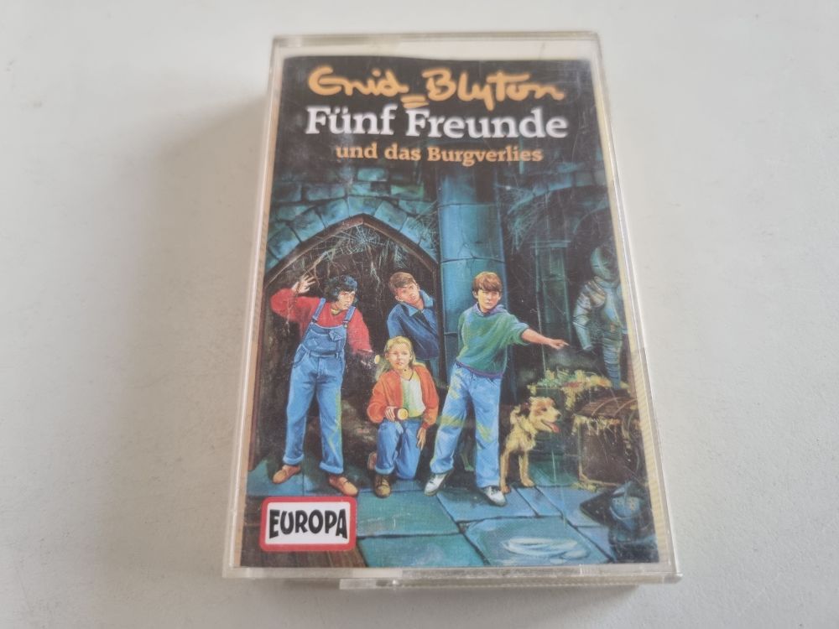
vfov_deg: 53.1
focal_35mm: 26
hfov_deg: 67.3
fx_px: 630
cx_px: 420
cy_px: 314
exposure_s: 1/50
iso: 200
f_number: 1.8
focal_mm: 5.4
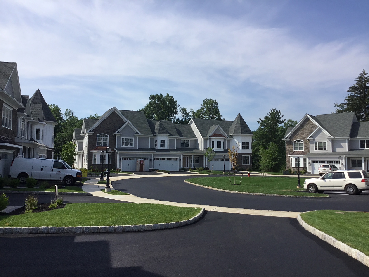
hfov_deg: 58.4
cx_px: 184
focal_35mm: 31
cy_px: 138
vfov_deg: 45.4
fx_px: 330
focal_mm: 3.3
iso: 25
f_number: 2.4
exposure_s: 1/1631
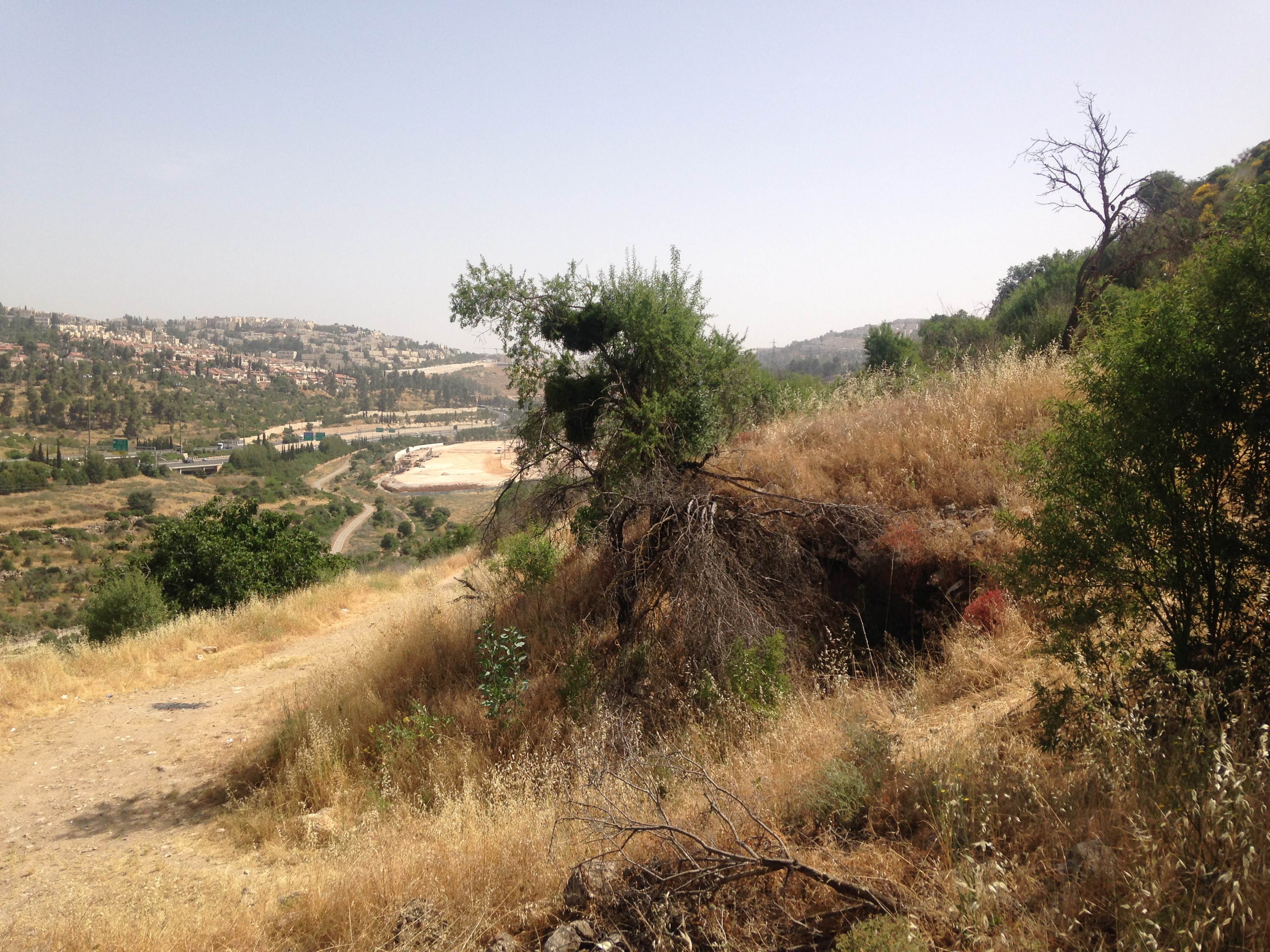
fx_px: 1211
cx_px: 635
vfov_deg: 42.9
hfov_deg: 55.4
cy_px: 476
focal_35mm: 33
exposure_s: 1/1642
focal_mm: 4.12
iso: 50
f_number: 2.4
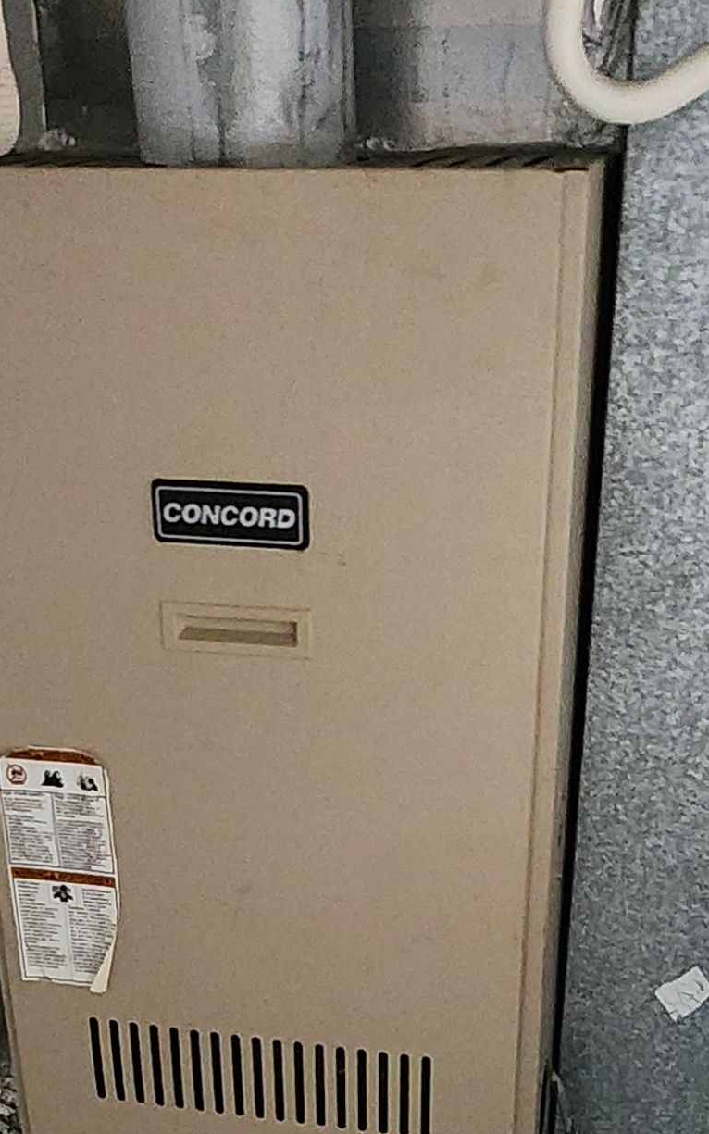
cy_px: 886
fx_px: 1391
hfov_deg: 28.6
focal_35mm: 45
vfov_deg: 42.6
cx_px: 351
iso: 1000
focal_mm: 2.2
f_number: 2.2
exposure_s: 1/24
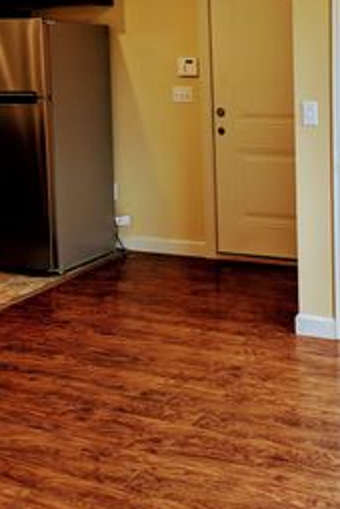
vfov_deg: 35.6
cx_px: 274
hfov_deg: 24.2
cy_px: 143
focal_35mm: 55
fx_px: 779
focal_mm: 4.44
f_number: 1.8
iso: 70
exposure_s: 1/125
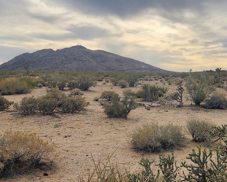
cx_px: 150
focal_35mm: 46
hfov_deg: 39.9
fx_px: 309
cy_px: 86
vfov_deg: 32.7
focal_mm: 5.4
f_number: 1.8
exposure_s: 1/1554
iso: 20
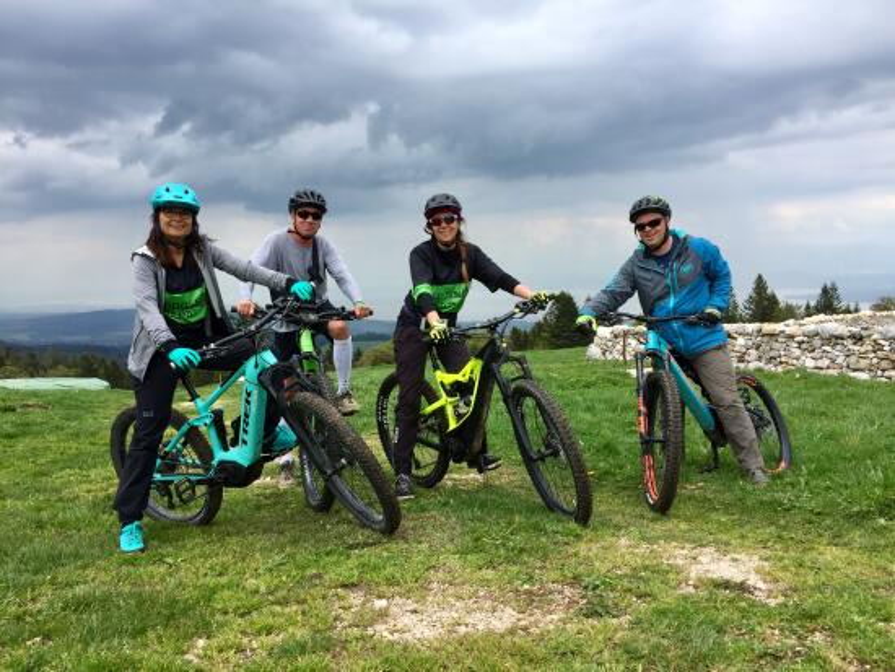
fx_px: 750
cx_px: 448
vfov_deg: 48.3
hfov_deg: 61.6
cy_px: 336
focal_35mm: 29
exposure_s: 1/706
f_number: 2.2
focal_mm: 4.15
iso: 32
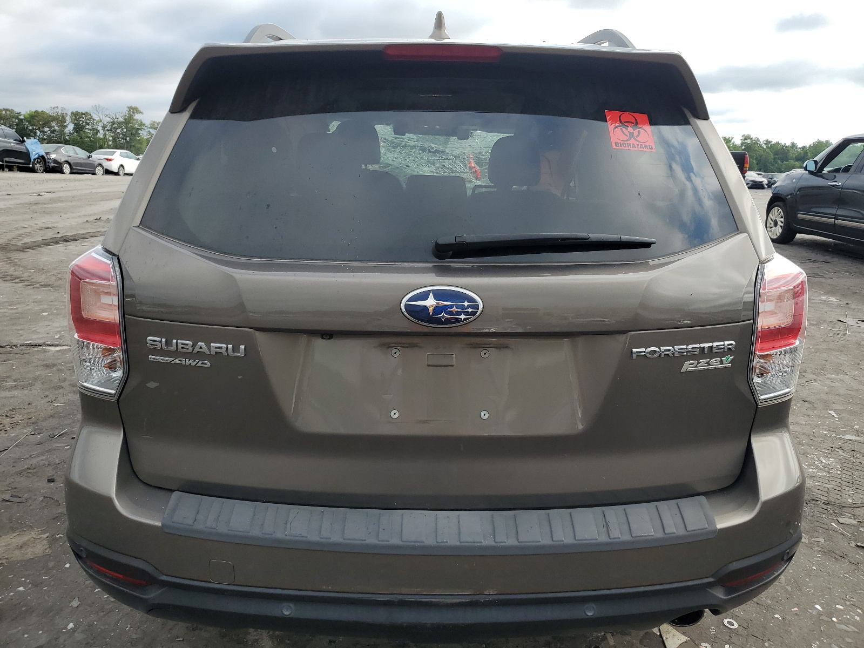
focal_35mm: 26
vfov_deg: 53.1
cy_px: 324
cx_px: 432
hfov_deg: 67.3
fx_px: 649
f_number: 1.5
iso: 50
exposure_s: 1/1667
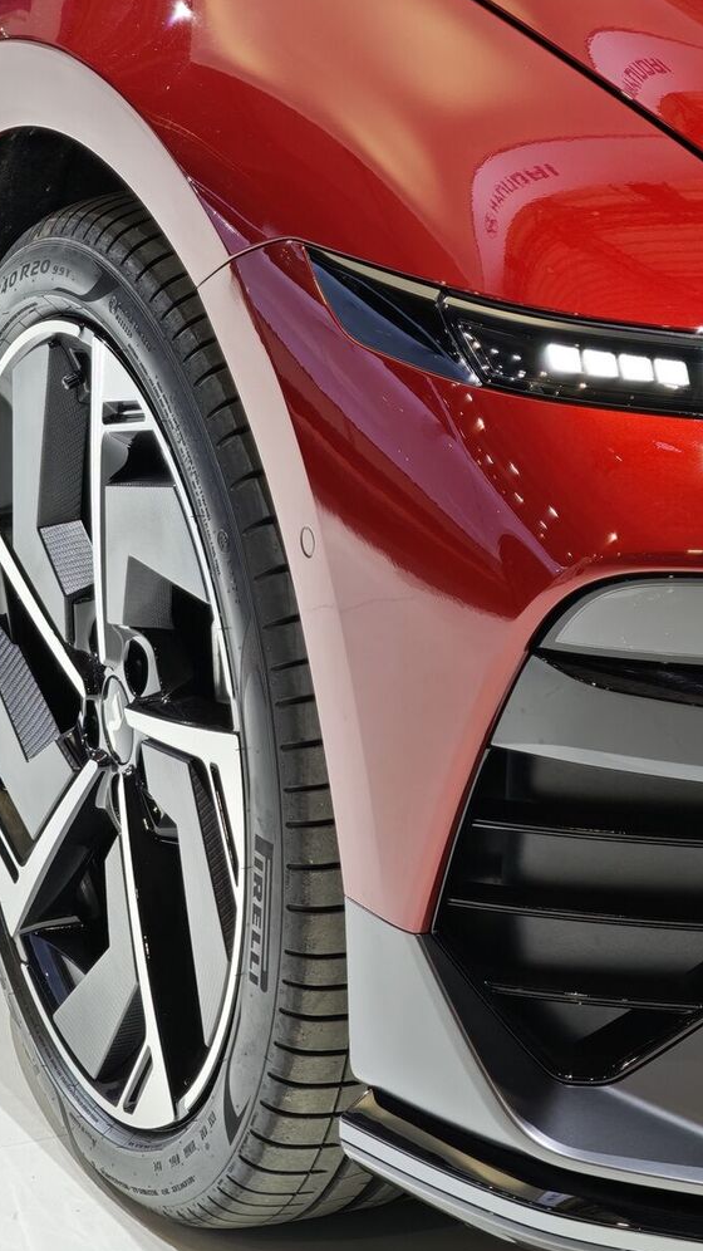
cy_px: 472
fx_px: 4873
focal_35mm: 147
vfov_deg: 14.6
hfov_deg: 8.2
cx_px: 584
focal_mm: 11.5
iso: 80
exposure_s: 1/100
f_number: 1.8
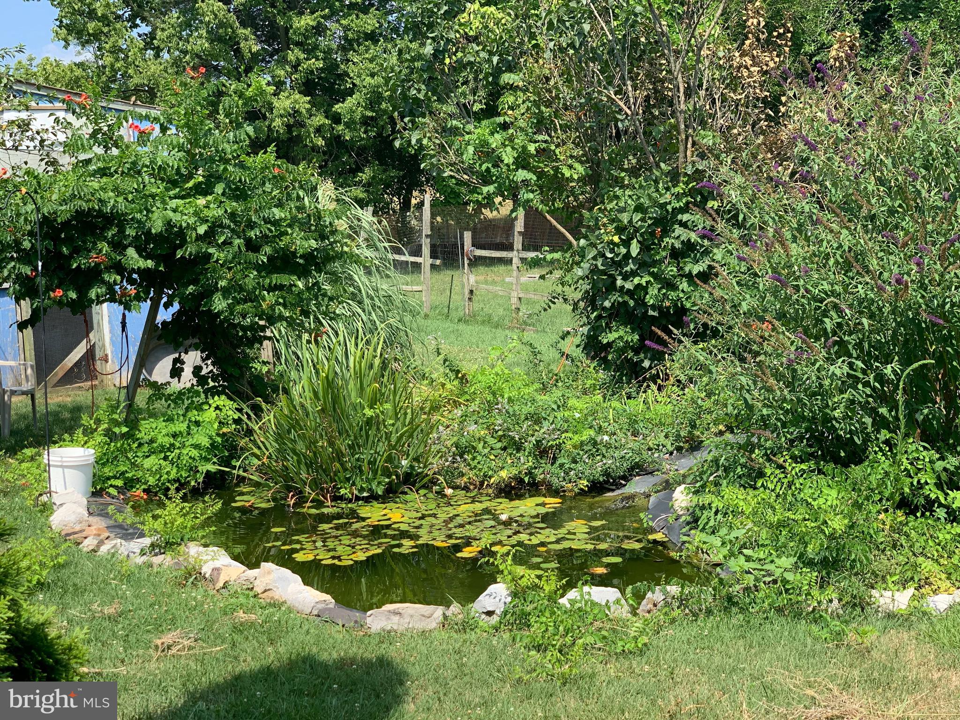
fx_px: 1442
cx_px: 480
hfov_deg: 36.8
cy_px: 360
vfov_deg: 28.0
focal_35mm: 52
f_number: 2.4
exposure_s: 1/436
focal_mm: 6
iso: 16
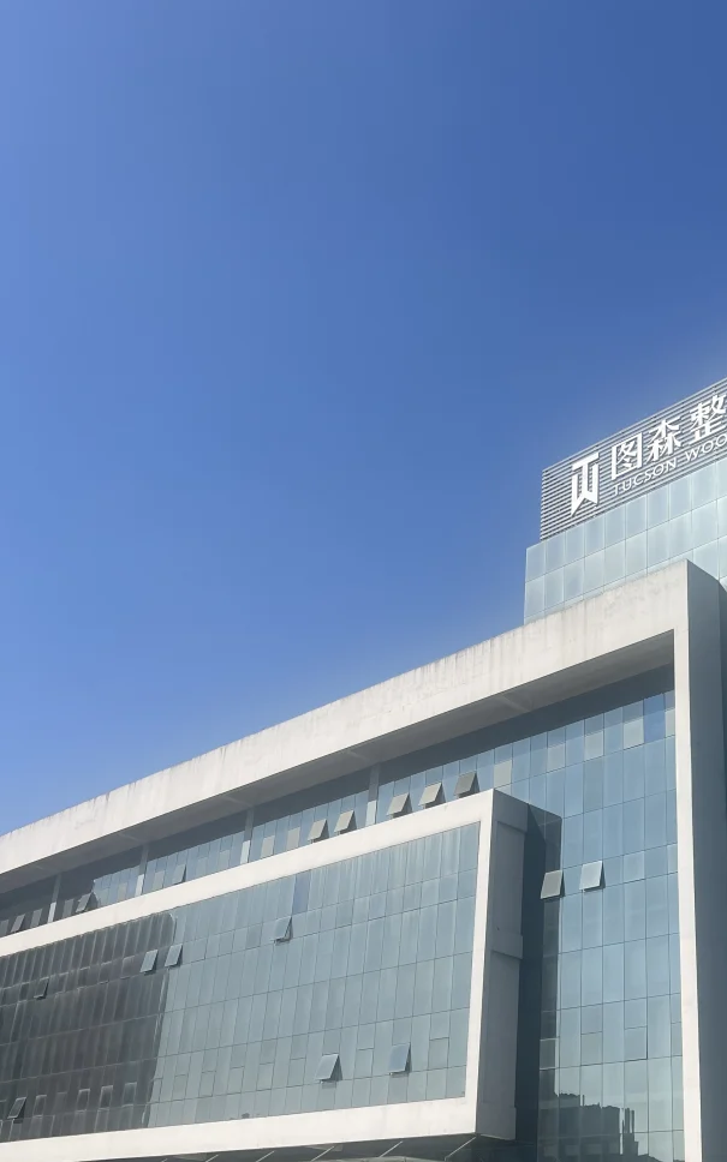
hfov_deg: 30.9
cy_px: 682
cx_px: 514
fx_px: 1300
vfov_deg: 48.0
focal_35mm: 41
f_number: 1.5
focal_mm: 5.7
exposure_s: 1/5882
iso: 50
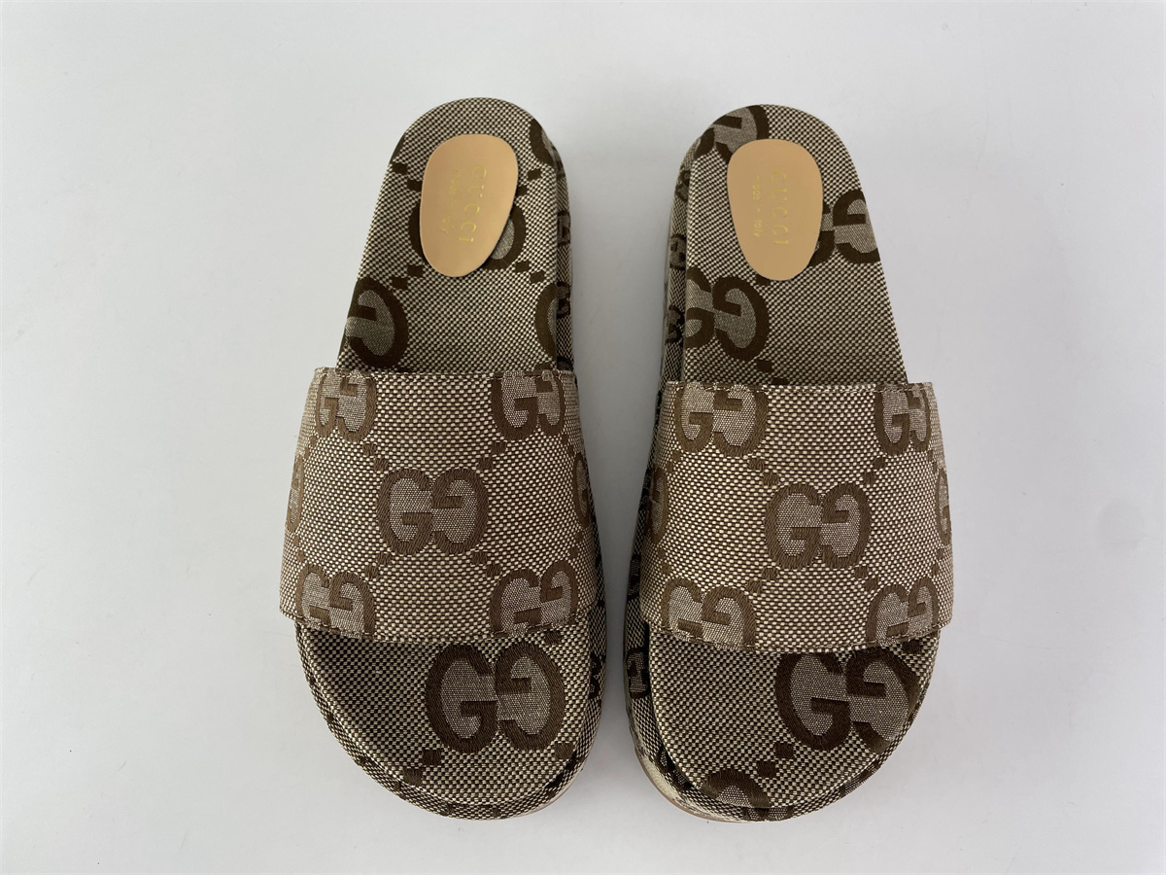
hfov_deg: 67.3
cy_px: 438
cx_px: 583
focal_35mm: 26
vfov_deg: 53.1
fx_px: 876
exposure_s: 1/119
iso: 32
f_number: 1.6
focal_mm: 4.2
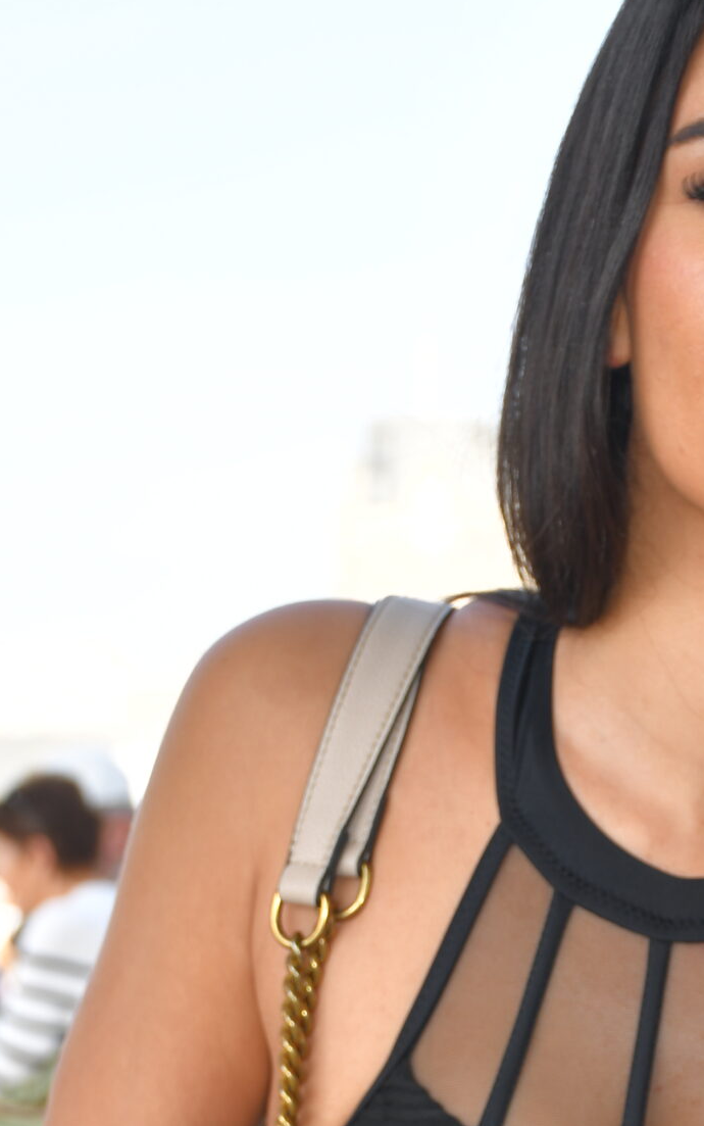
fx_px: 4571
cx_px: 656
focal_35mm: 149
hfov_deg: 8.8
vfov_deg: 13.8
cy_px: 1129
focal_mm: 42
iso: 100
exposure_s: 1/125
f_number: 5.6
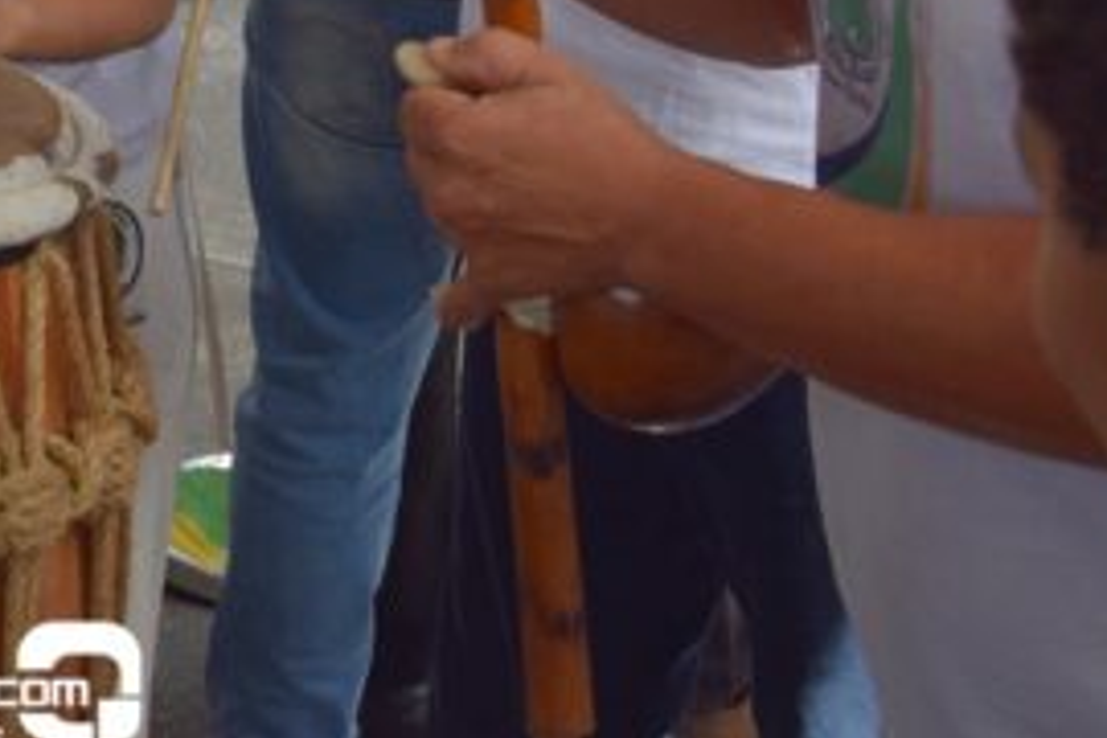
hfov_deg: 15.2
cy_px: -211
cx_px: -78
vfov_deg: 10.2
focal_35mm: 132
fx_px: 4059
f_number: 8
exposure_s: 1/250
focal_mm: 32
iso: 220
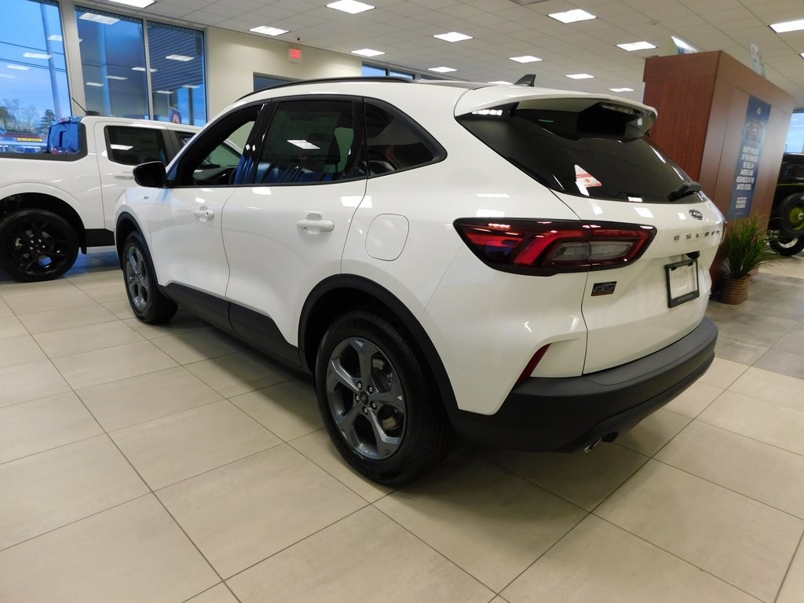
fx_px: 534
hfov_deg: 73.9
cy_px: 302
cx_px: 402
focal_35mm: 23
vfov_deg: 58.9
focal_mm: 4
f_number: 3
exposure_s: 1/30
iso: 180
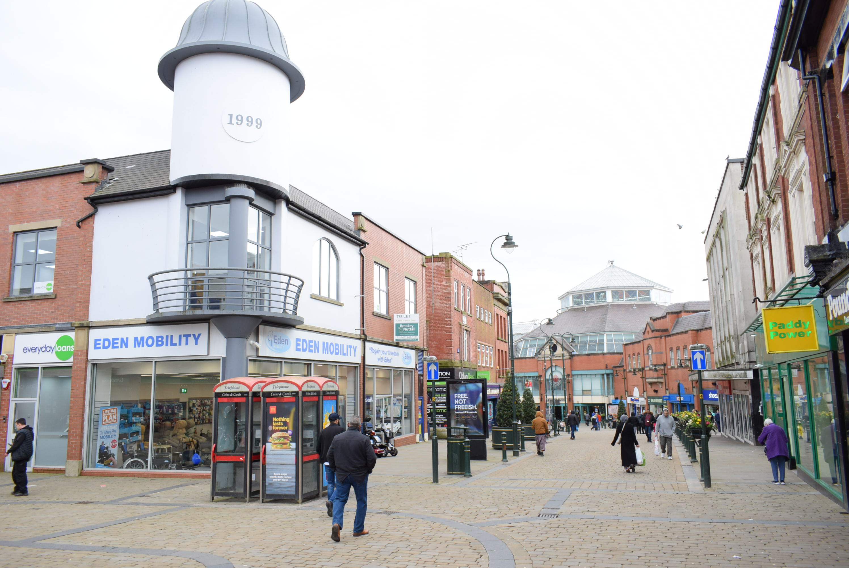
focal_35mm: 27
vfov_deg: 48.0
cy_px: 284
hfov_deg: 67.3
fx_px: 637
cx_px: 424
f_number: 5.6
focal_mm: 18
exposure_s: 1/125
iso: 400
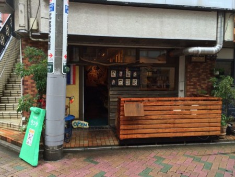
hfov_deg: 59.9
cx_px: 118
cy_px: 88
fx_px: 204
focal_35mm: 30
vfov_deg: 46.8
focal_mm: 4.12
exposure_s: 1/120
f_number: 2.2
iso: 40
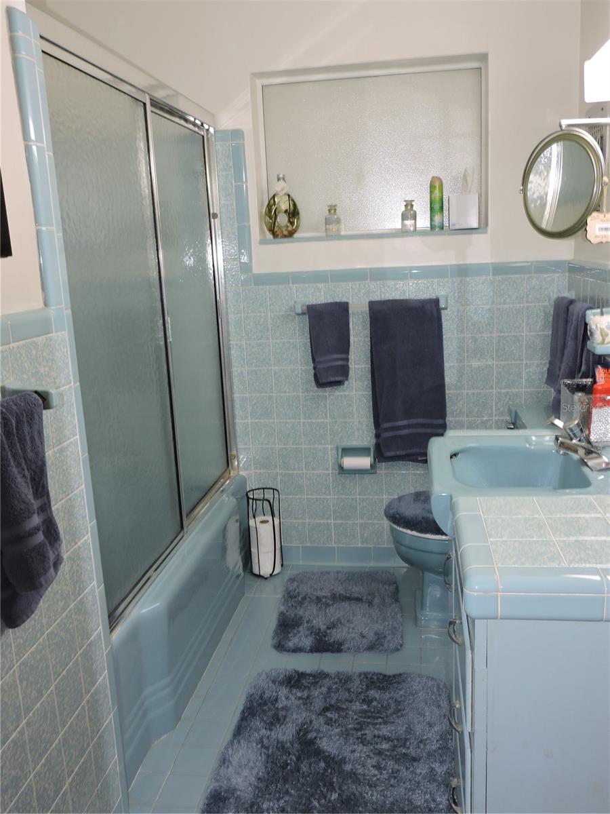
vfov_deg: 60.0
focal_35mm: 30
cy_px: 407
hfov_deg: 46.8
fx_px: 705
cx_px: 305
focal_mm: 5.4
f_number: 3.1
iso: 200
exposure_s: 1/30
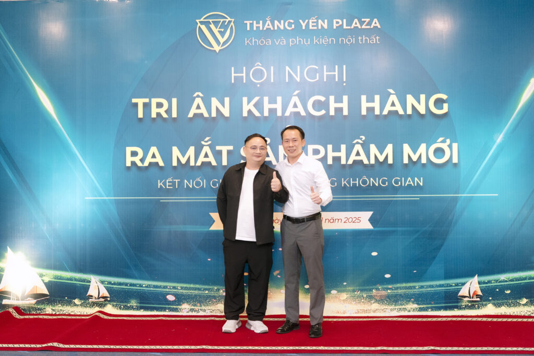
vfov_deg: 30.5
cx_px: 267
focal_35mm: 44
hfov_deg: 44.5
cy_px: 178
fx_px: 653
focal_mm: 29.7
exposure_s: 1/160
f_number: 2.8
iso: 1600
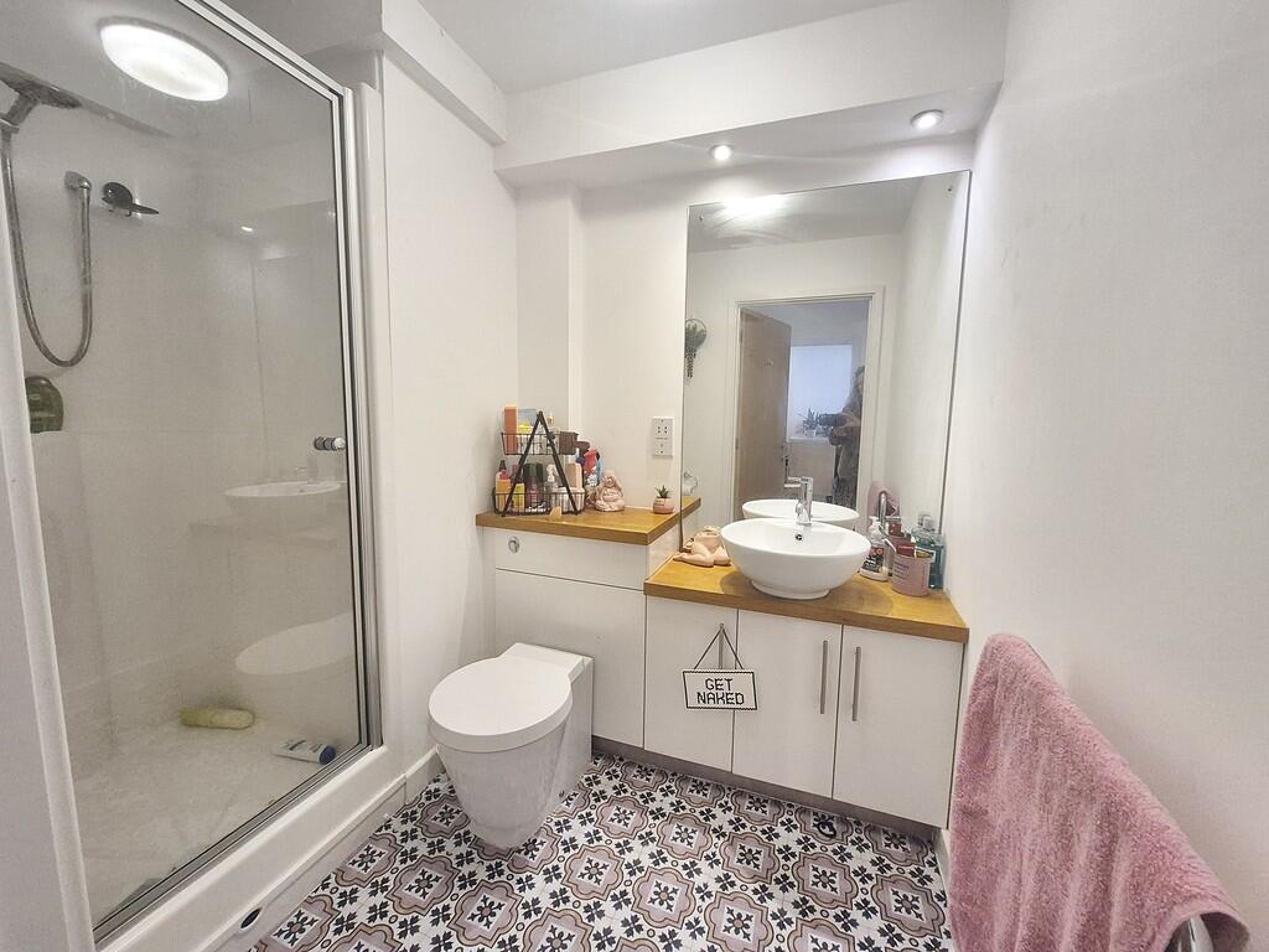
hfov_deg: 106.2
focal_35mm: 13
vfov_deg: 89.9
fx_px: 477
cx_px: 634
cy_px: 476
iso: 250
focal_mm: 1.7
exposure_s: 1/50
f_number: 2.2
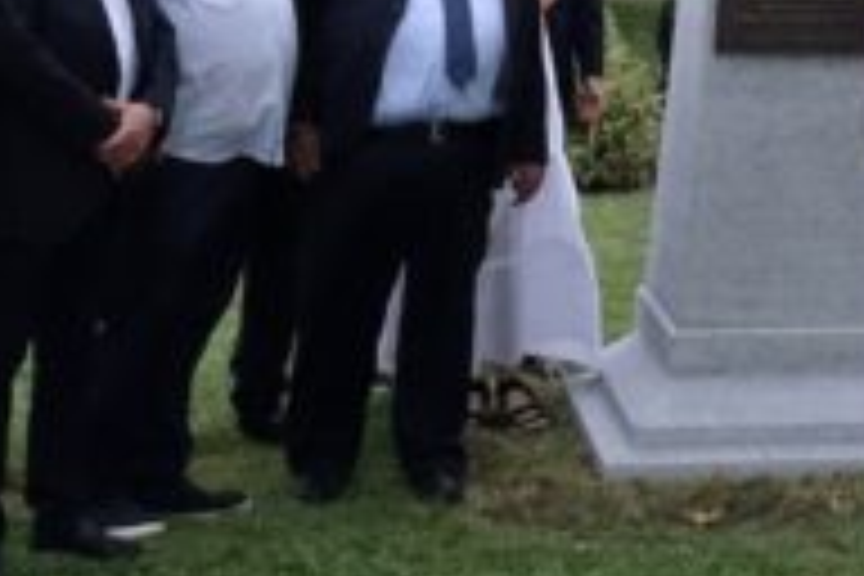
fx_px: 2616
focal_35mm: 109
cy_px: -189
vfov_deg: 12.2
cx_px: 747
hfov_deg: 18.5
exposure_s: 1/320
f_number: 5.6
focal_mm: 10.7
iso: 2000
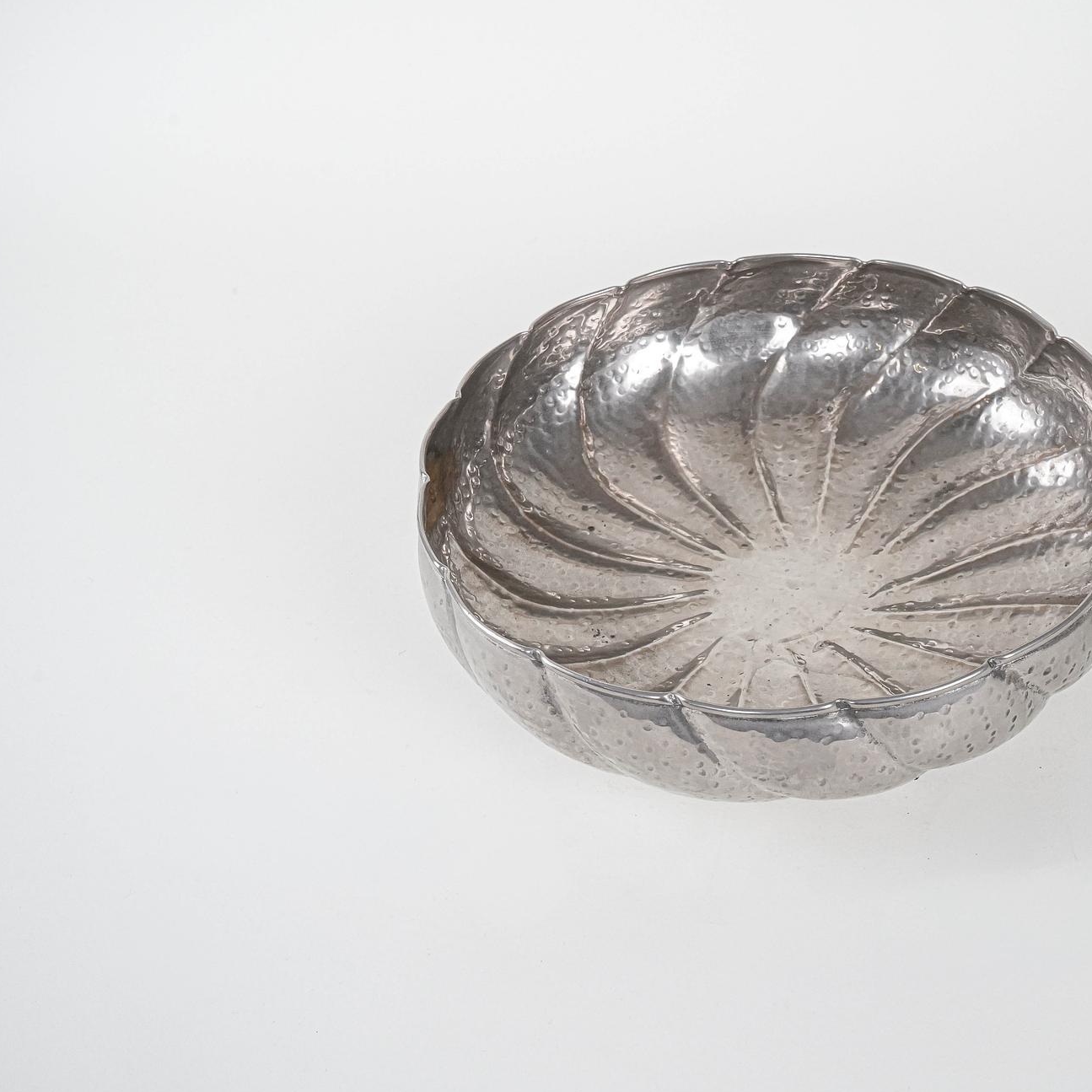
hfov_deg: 39.2
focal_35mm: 42
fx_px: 1499
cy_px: 558
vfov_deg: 40.0
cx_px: 791
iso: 2500
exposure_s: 1/80
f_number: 10
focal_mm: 32
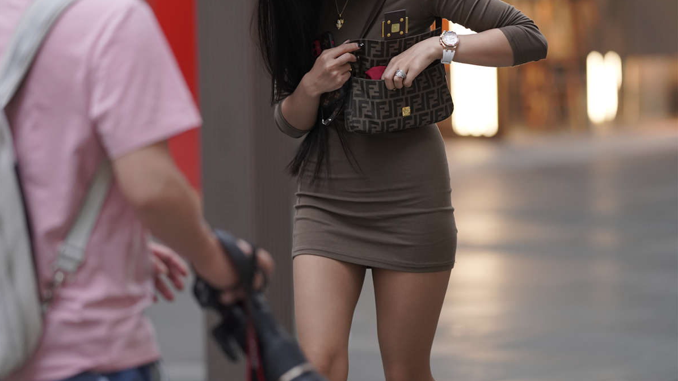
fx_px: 3829
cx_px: 338
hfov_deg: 10.1
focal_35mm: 213
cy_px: 199
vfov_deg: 5.7
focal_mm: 135
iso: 1000
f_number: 2
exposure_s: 1/400
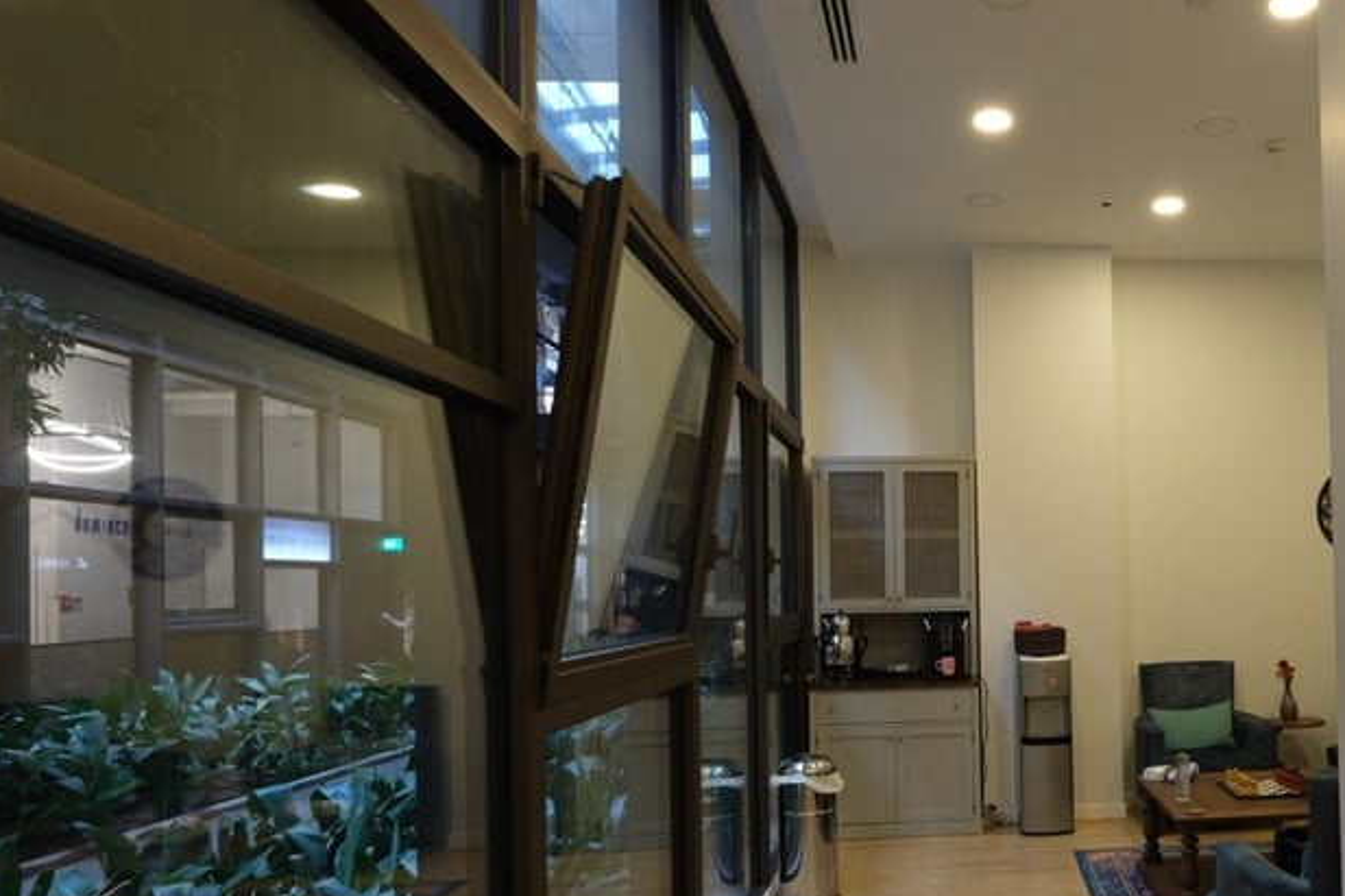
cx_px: 1059
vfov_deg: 46.0
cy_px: 556
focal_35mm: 28
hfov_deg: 60.6
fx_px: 1046
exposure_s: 1/15
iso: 500
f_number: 4
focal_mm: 10
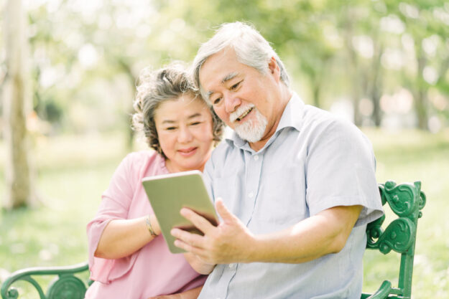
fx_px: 1060
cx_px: 224
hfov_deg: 23.9
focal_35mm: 85
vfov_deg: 16.1
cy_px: 150
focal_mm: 85
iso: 160
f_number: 2
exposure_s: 1/1000
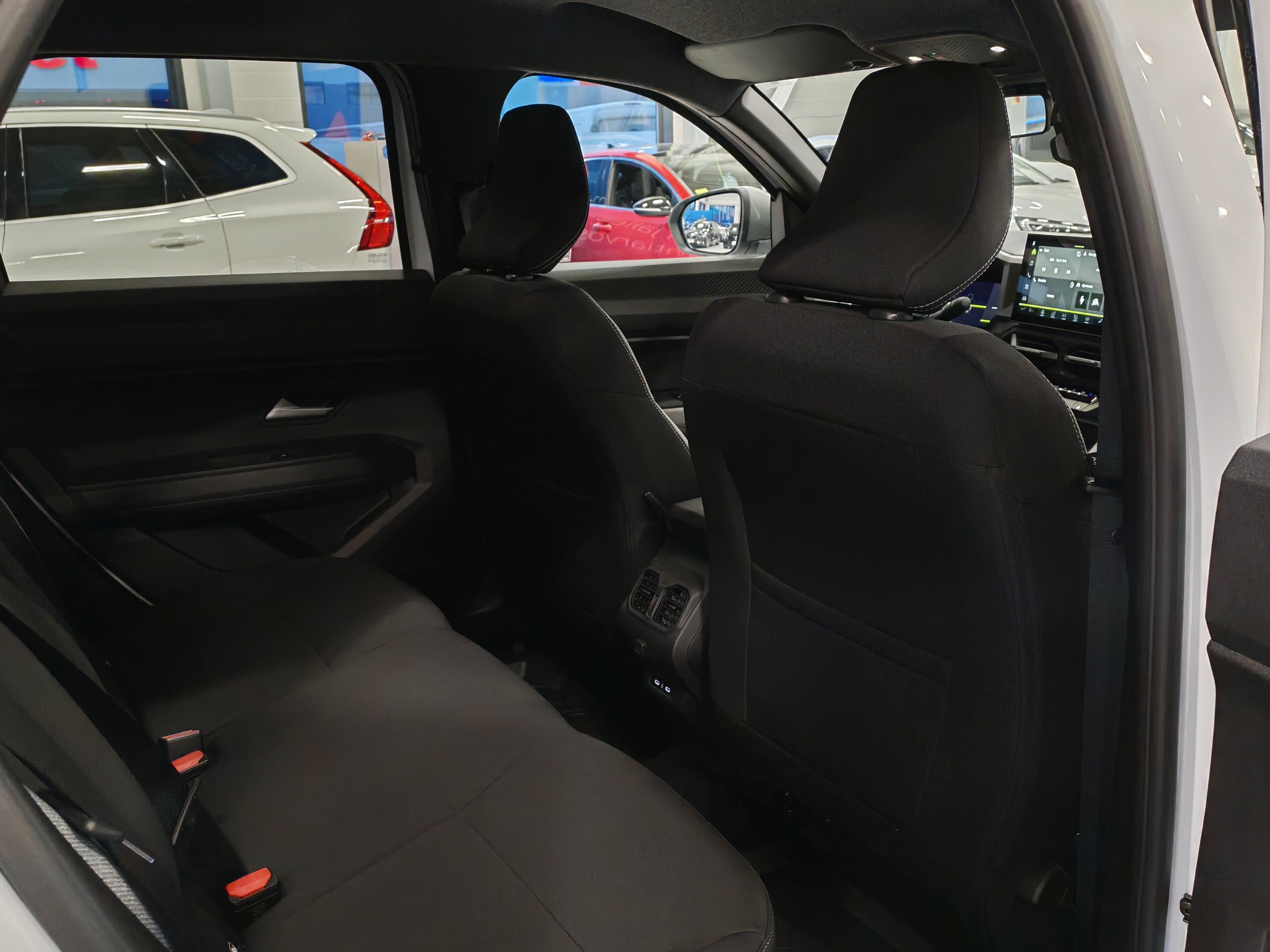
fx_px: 1137
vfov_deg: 45.4
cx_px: 601
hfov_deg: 58.3
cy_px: 482
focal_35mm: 31
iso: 1356
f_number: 1.9
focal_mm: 6.12
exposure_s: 1/100
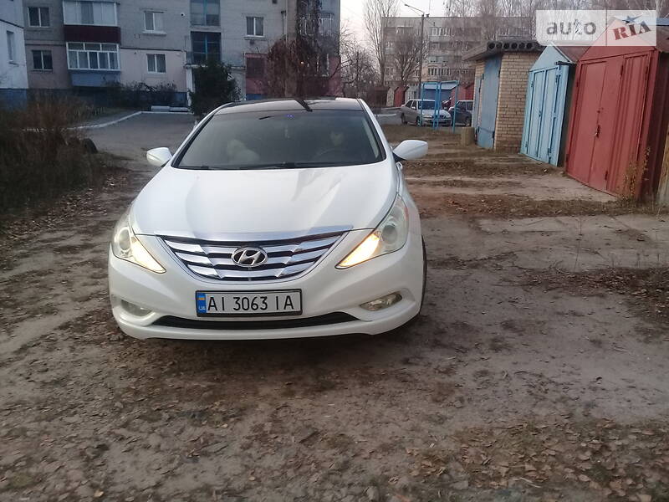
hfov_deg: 58.4
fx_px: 599
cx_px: 334
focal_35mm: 31
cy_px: 251
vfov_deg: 45.4
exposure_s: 1/33
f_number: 2.2
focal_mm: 3.3
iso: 100
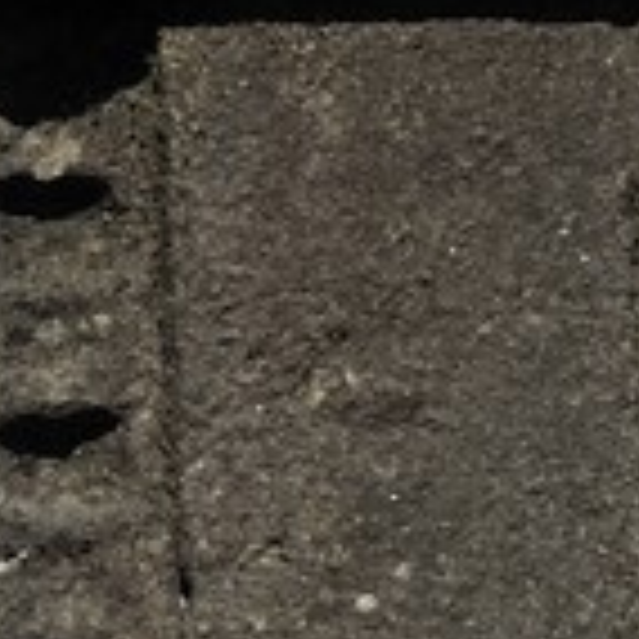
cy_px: -153
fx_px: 13993
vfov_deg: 2.6
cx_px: -2866
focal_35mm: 670
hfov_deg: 2.5
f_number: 14
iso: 200
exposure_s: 1/200
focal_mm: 70
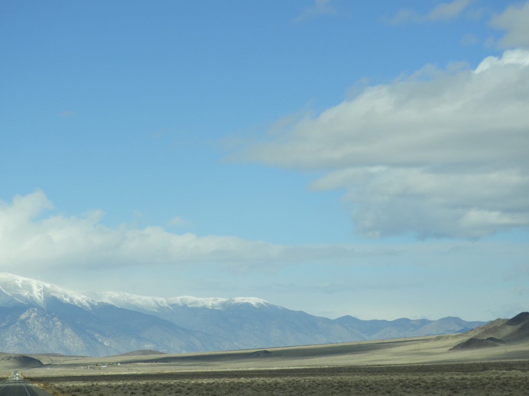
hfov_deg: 14.6
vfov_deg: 11.0
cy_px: 198
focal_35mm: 135
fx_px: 2063
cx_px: 264
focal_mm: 24.2
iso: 100
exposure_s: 1/800
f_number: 5
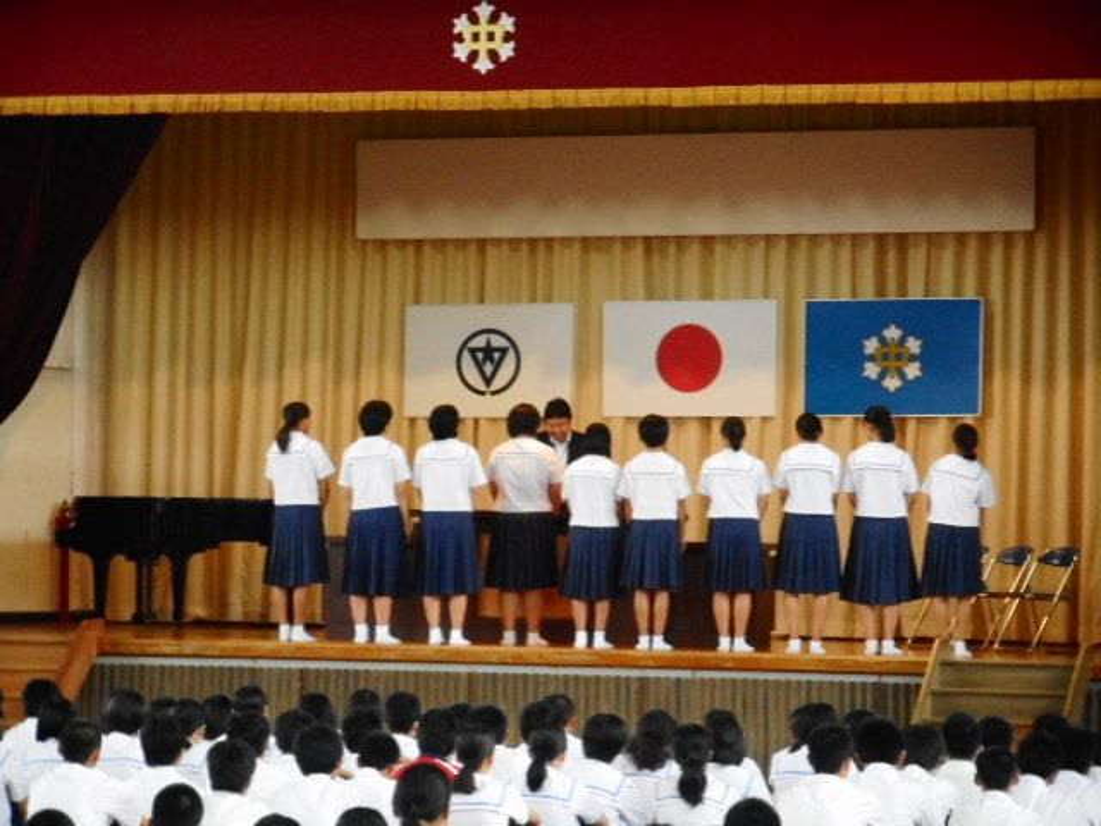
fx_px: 4866
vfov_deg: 9.7
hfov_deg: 12.9
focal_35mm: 153
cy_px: 413
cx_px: 550
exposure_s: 1/20
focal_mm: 27.4
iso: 800
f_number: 6.2
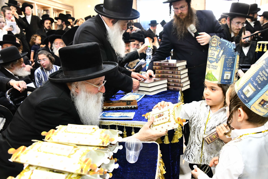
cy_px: 90
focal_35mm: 34
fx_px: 253
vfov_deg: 38.9
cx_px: 134
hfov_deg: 55.8
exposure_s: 1/125
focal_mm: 34
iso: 3200
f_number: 5.6
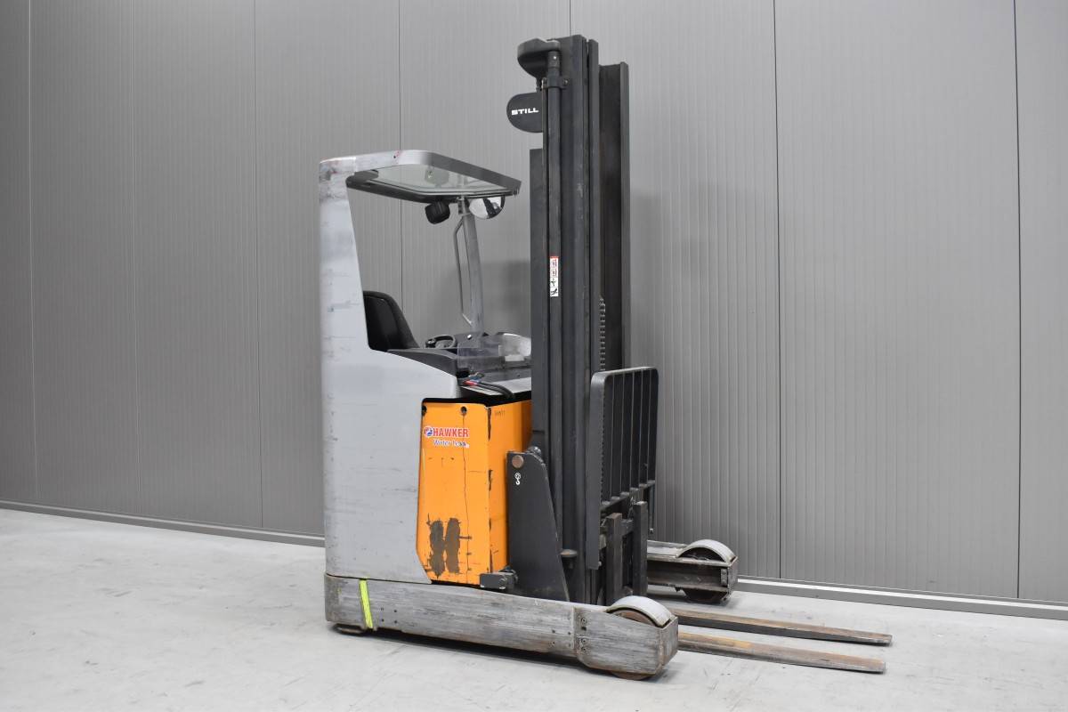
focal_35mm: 33
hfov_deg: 57.2
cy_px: 356
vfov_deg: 40.0
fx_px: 979
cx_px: 534
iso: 1600
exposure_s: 1/30
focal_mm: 22
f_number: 5
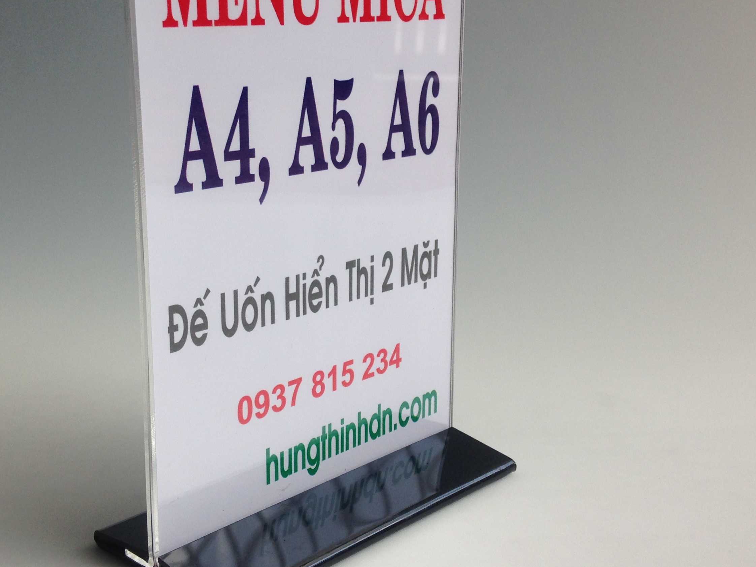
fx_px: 1048
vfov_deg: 30.2
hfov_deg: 39.6
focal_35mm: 48
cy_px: 242
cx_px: 334
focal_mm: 4.12
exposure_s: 1/178
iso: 50
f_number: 2.4
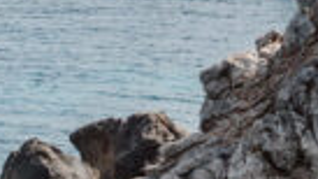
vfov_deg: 3.9
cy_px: -301
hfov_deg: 6.4
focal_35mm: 306
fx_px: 2580
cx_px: 952
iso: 160
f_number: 3.5
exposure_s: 1/4000
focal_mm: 39
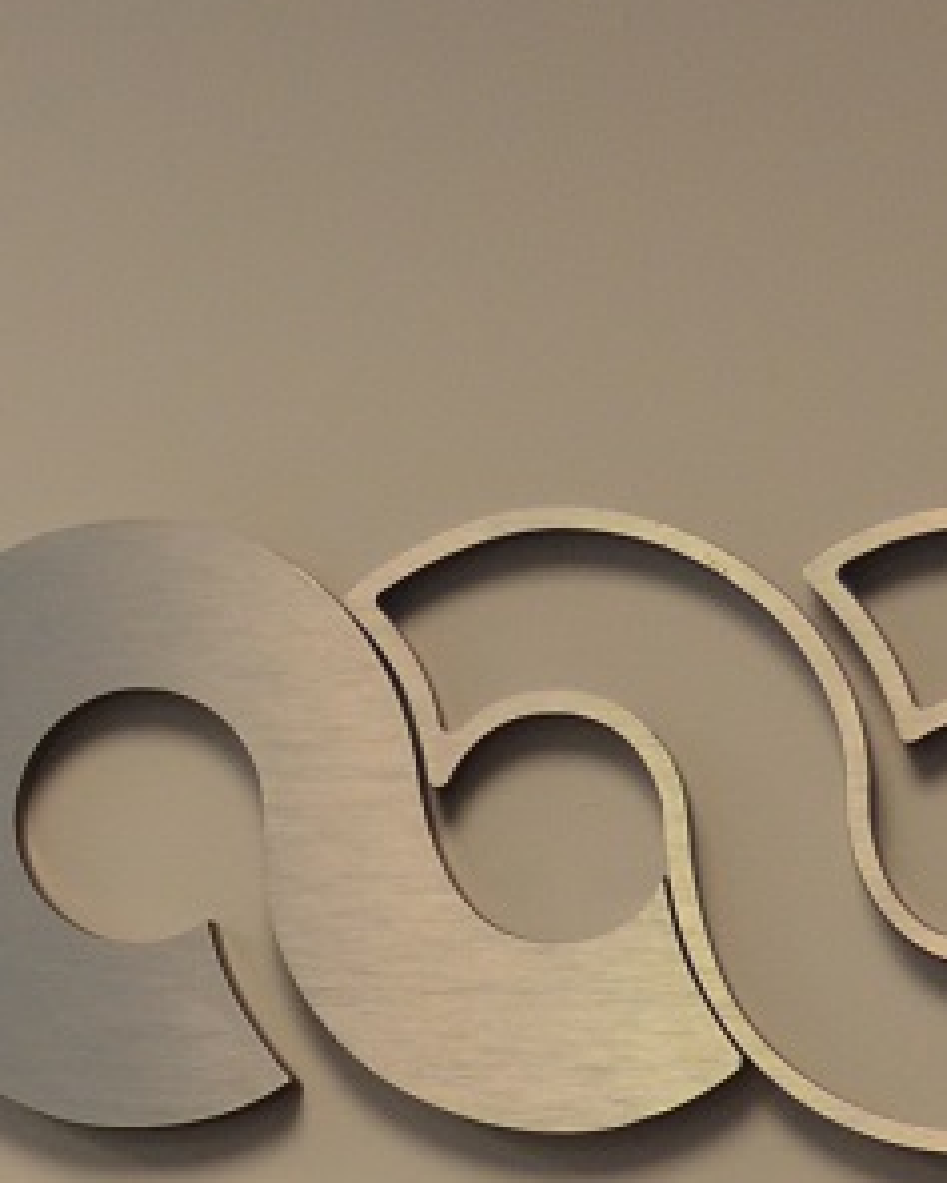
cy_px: 1866
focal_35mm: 239
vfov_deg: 7.9
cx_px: -338
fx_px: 8369
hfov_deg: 6.4
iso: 560
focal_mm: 34
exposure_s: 1/60
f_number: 5
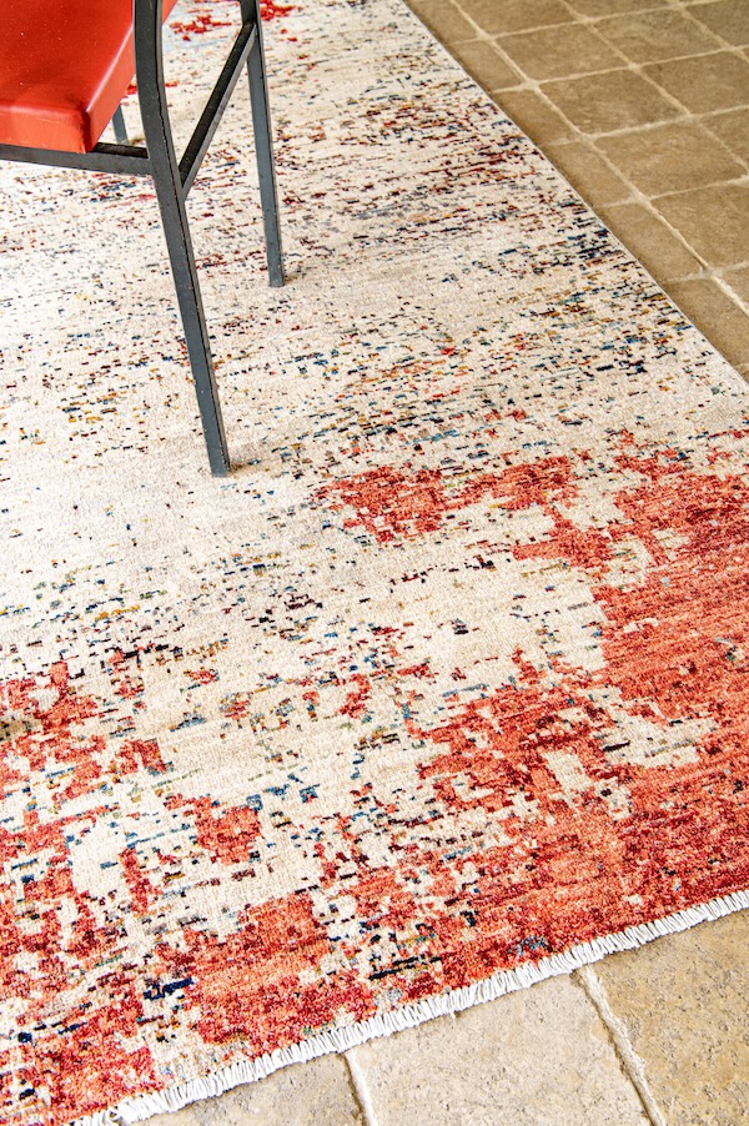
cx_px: 374
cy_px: 563
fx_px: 1094
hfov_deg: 37.8
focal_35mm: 35
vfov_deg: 54.5
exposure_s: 1/4
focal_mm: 35
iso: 160
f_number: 10
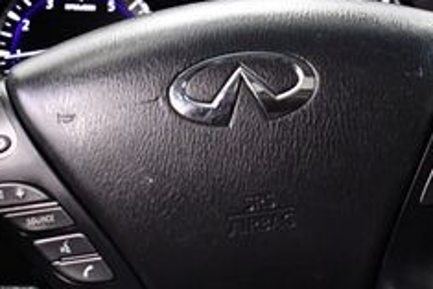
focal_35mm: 98
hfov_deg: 20.6
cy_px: 96
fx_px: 1179
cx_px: 326
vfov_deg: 14.0
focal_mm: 18
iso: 3200
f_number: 3.5
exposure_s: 1/80
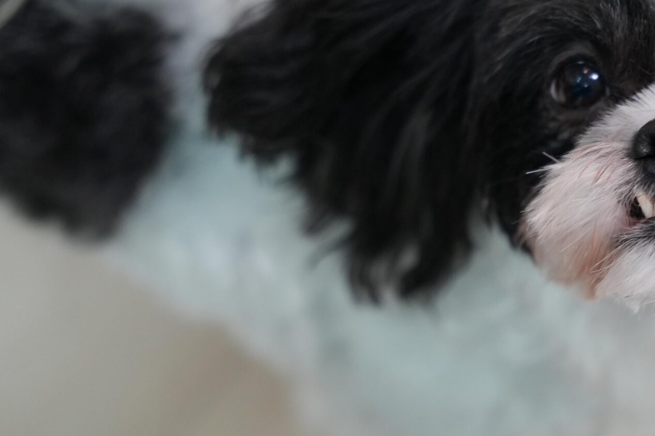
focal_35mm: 141
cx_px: 636
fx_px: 2565
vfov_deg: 9.7
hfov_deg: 14.4
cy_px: 114
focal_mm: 70
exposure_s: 1/160
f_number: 2.8
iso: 2500
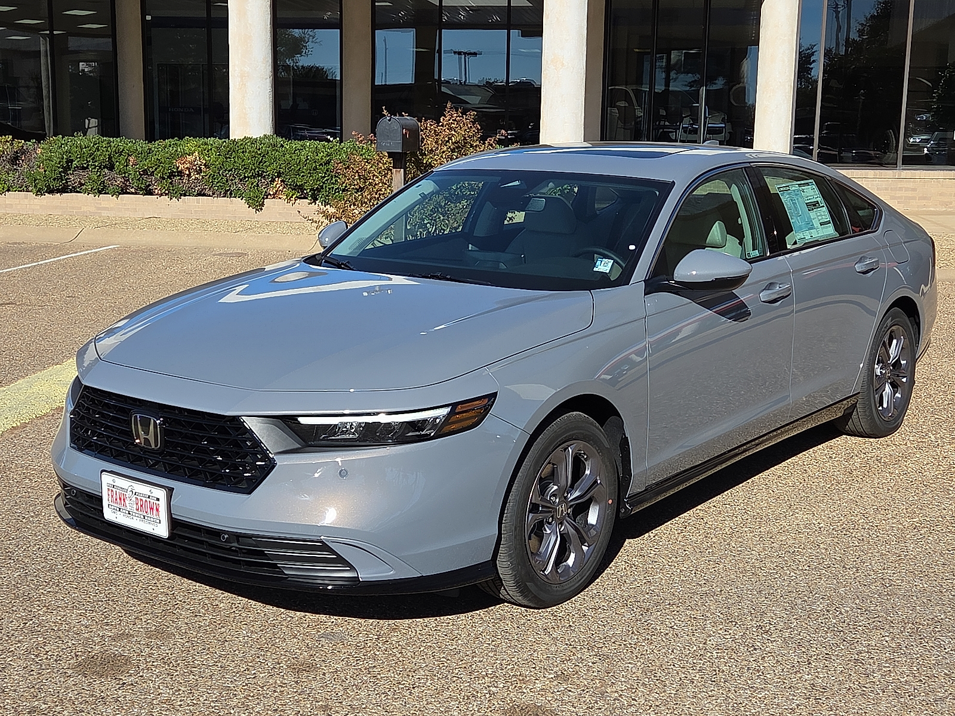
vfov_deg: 30.9
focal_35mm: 47
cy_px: 358
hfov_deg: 40.4
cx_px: 478
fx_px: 1297
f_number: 1.8
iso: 78
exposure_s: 1/10000
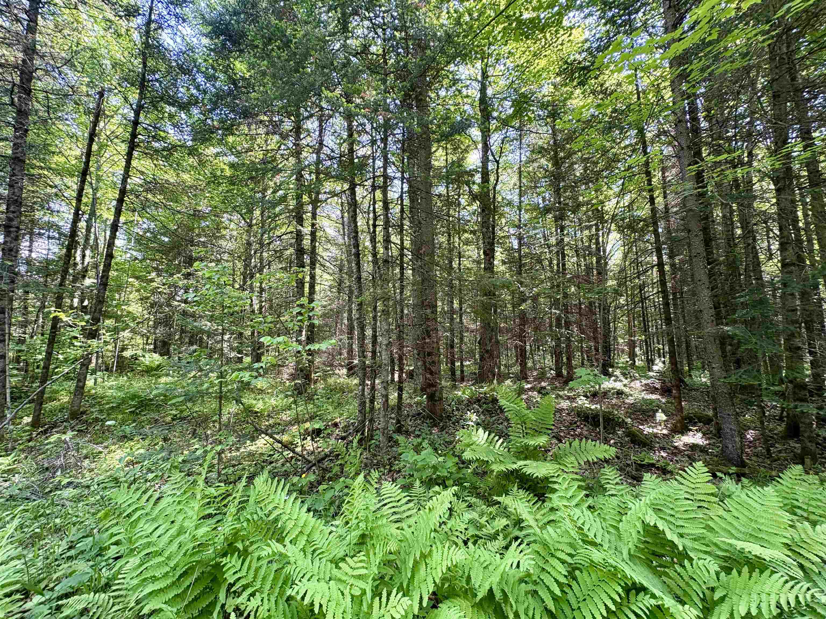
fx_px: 334
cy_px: 310
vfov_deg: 85.7
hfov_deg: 102.1
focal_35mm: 14
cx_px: 413
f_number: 2.2
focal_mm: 2.22
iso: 100
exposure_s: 1/99
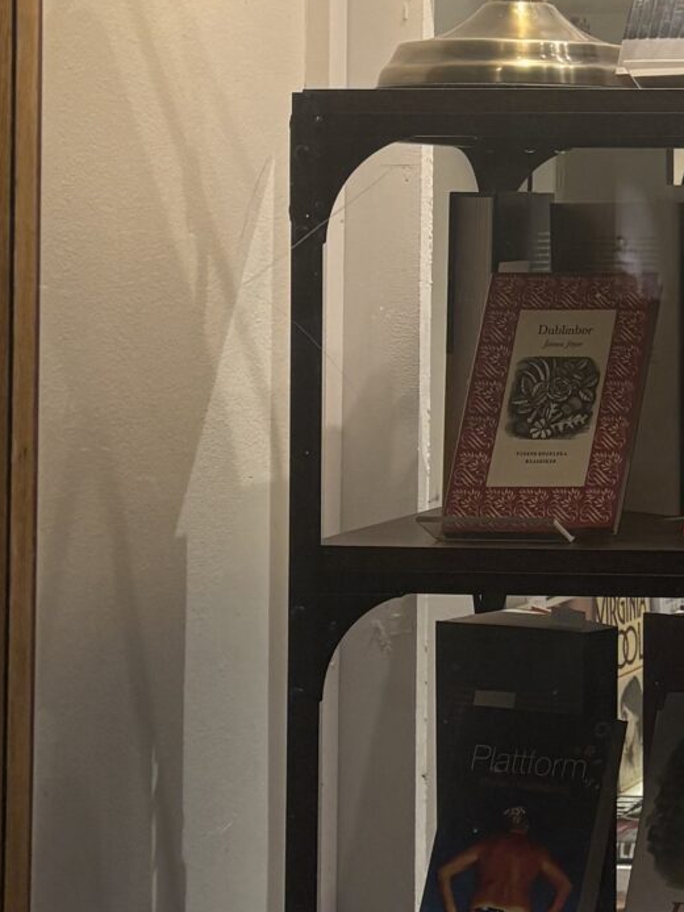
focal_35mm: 96
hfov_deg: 13.8
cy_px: 155
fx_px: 2528
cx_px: 1222
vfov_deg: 20.2
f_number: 1.6
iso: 100
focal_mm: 5.96
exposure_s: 1/100
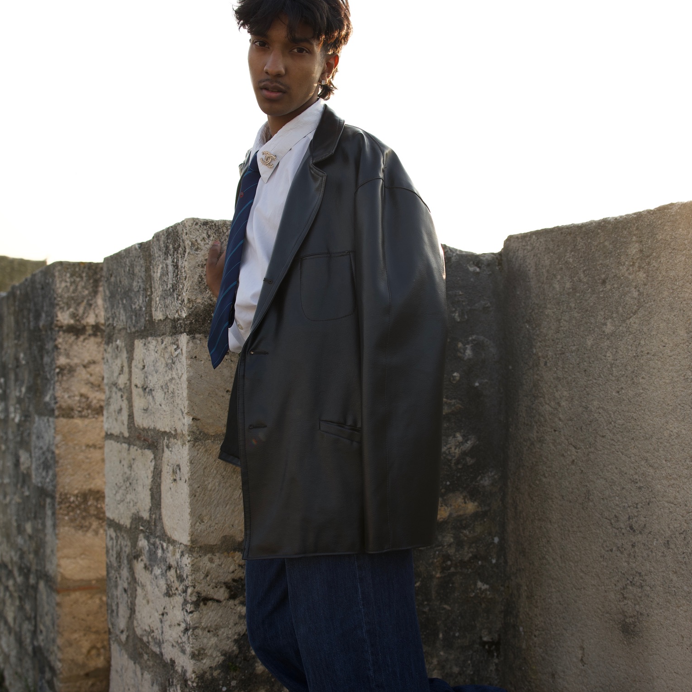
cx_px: 348
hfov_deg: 37.6
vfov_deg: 37.6
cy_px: 383
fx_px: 1016
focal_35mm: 45
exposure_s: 1/800
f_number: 4
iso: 250
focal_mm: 34.7
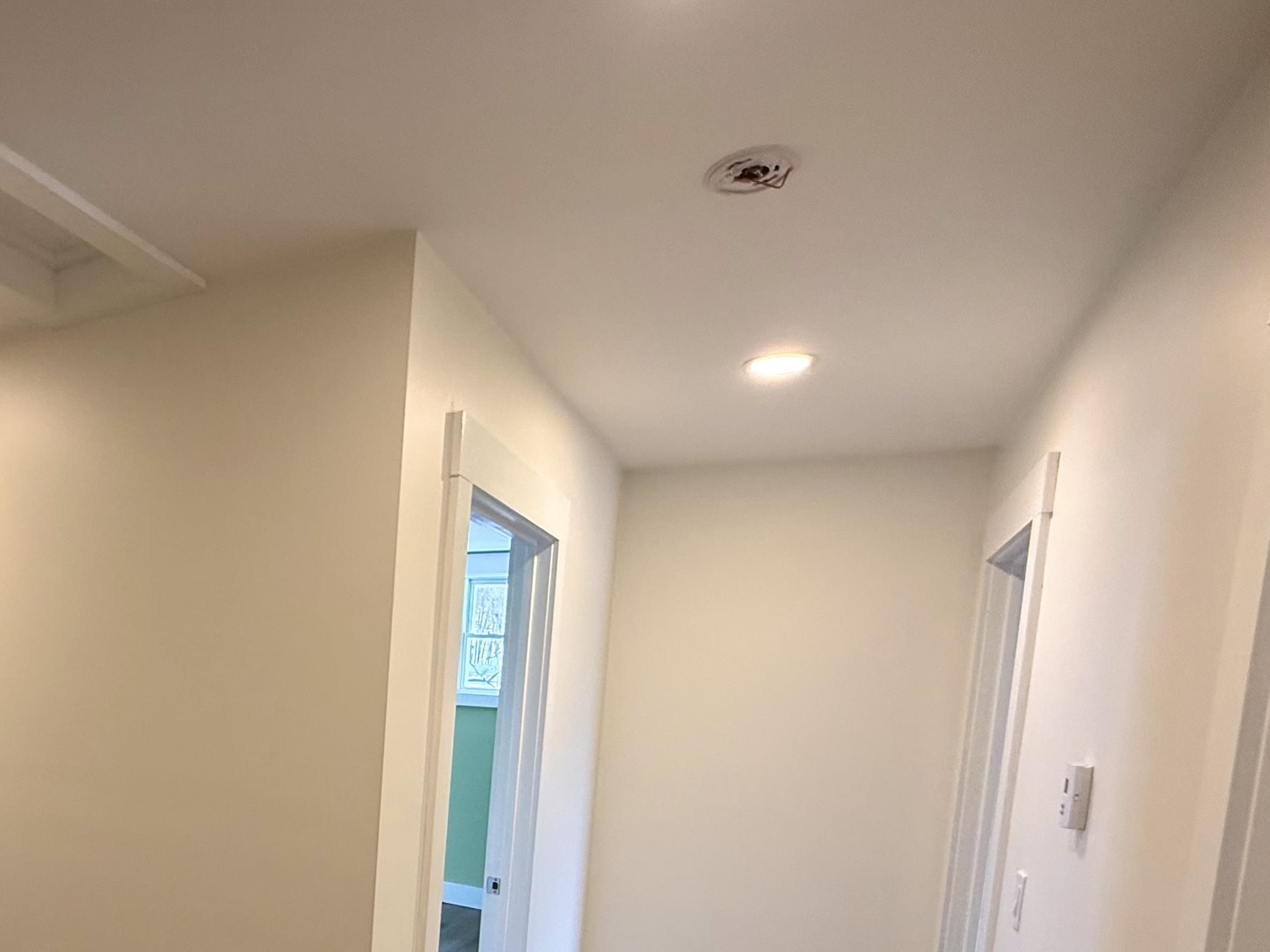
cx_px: 262
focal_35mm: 24
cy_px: 759
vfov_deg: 53.1
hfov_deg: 65.4
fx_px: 881
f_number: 2.2
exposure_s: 1/120
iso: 200
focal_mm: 2.22
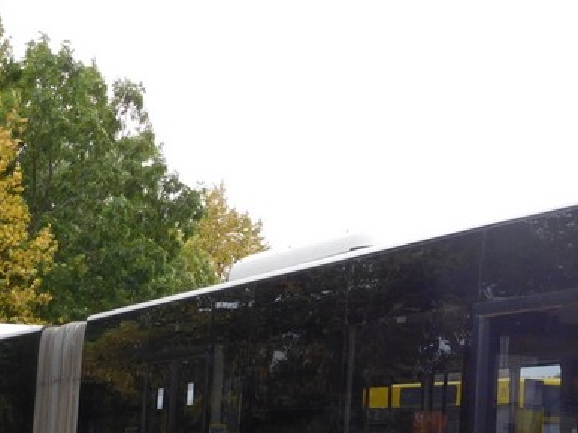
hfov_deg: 20.7
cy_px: 435
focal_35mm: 93
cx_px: 509
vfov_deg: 15.6
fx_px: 1552
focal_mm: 7.1
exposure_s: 1/320
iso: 125
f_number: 3.9
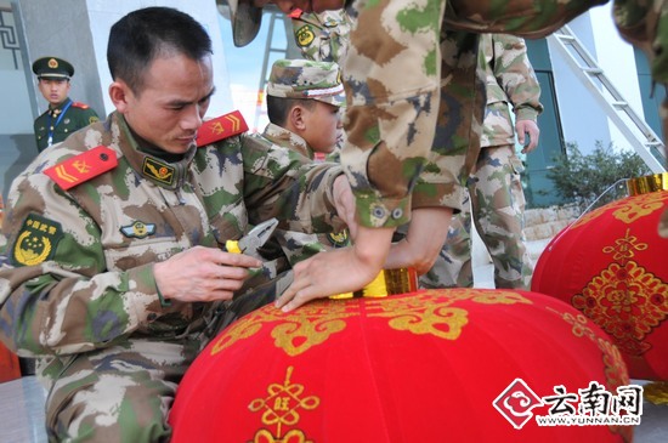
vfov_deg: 31.8
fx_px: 778
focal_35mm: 42
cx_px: 334
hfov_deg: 46.5
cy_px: 222
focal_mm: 28
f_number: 4
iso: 450
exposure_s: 1/250
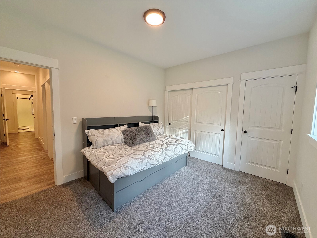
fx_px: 128
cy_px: 119
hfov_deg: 102.1
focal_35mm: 14
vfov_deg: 85.7
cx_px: 158
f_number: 2.2
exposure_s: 1/120
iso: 250
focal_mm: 2.22
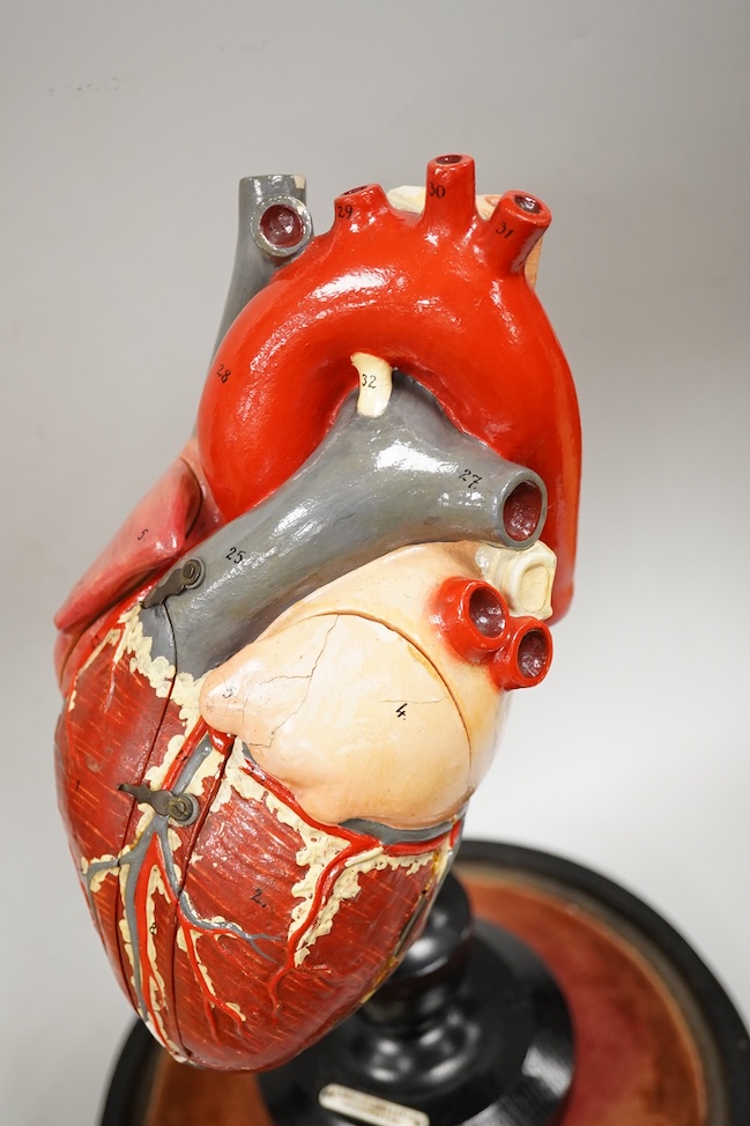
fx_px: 1625
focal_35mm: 52
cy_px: 616
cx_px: 343
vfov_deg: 38.2
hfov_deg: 26.0
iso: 2500
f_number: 5.6
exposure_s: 1/200
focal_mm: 30
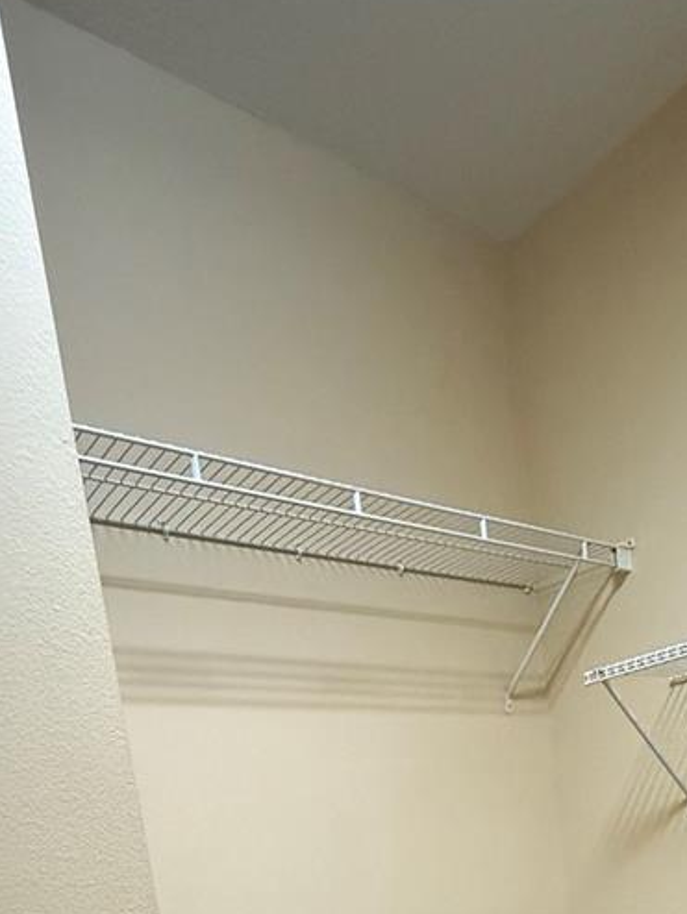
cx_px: 493
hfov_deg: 40.9
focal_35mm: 34
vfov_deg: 41.7
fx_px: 899
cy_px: 1025
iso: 800
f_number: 2.2
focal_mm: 2.22
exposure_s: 1/60
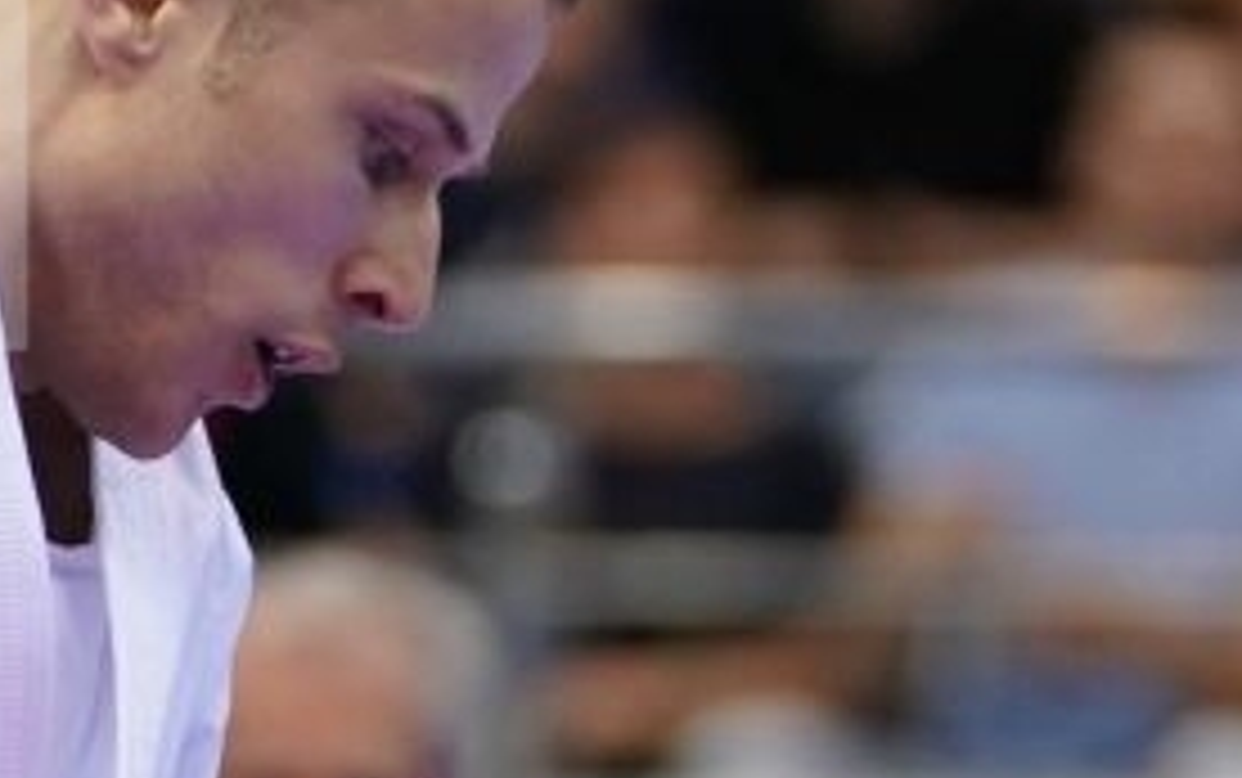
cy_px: 1534
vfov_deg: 1.2
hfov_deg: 2.0
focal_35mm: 1069
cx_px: -392
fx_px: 36214
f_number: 2.8
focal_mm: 161
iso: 1600
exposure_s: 1/1000
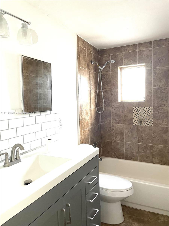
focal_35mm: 26
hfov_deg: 53.1
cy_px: 113
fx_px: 169
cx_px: 84
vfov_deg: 67.3
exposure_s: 1/60
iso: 250
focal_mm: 4.2
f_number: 1.6
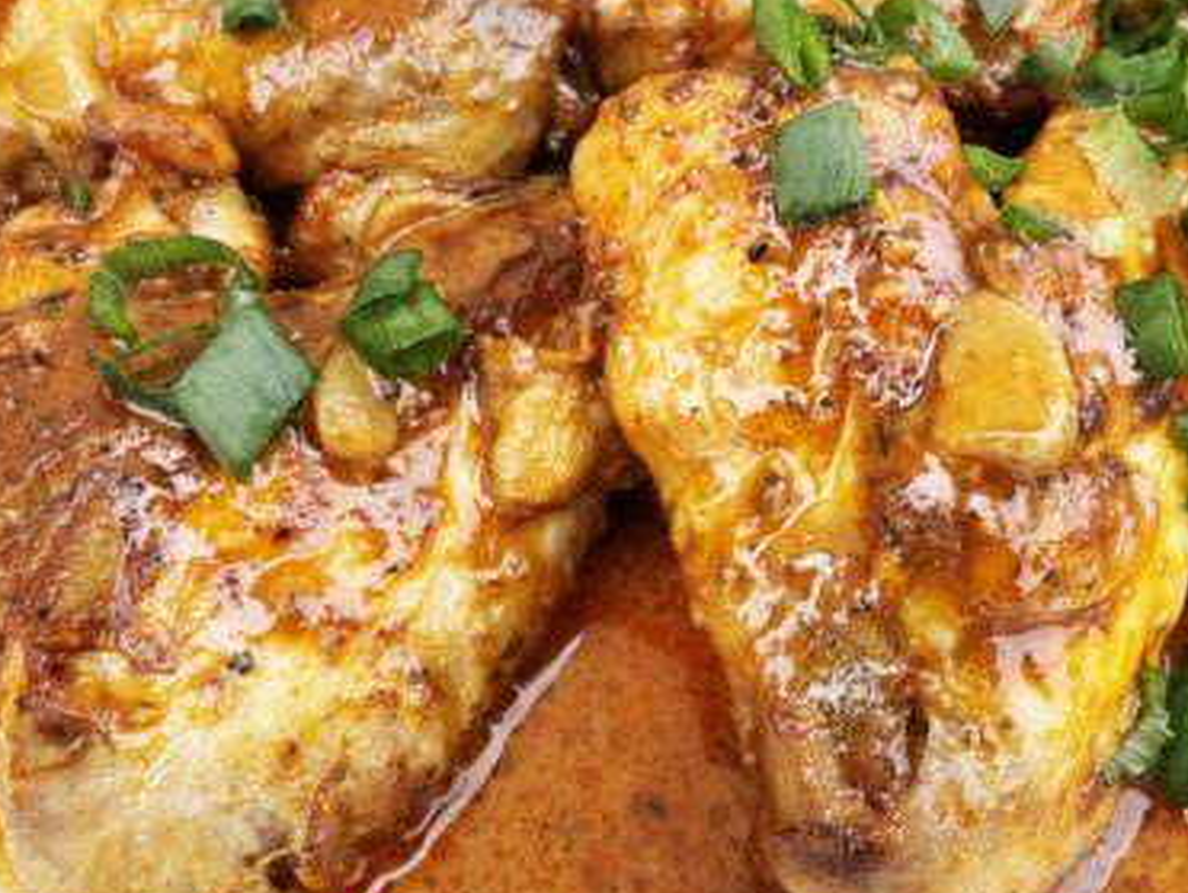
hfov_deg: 37.8
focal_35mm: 49
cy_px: 446
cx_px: 903
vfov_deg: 29.7
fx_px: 1683
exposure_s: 1/924
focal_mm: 4.2
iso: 32
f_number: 1.6
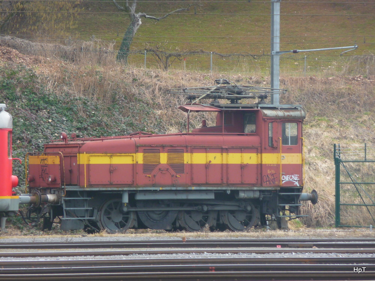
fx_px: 3033
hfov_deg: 7.1
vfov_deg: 5.3
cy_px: 140
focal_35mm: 280
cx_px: 188
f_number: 4.9
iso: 125
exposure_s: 1/125
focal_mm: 47
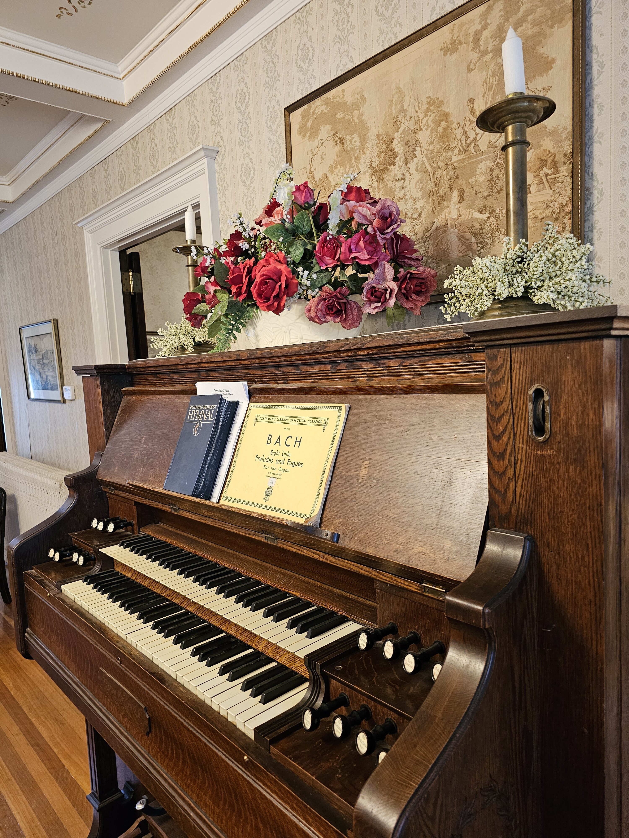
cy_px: 419
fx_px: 557
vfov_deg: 73.9
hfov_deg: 58.9
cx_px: 314
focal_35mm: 23
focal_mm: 6.3
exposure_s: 1/60
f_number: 1.7
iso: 640
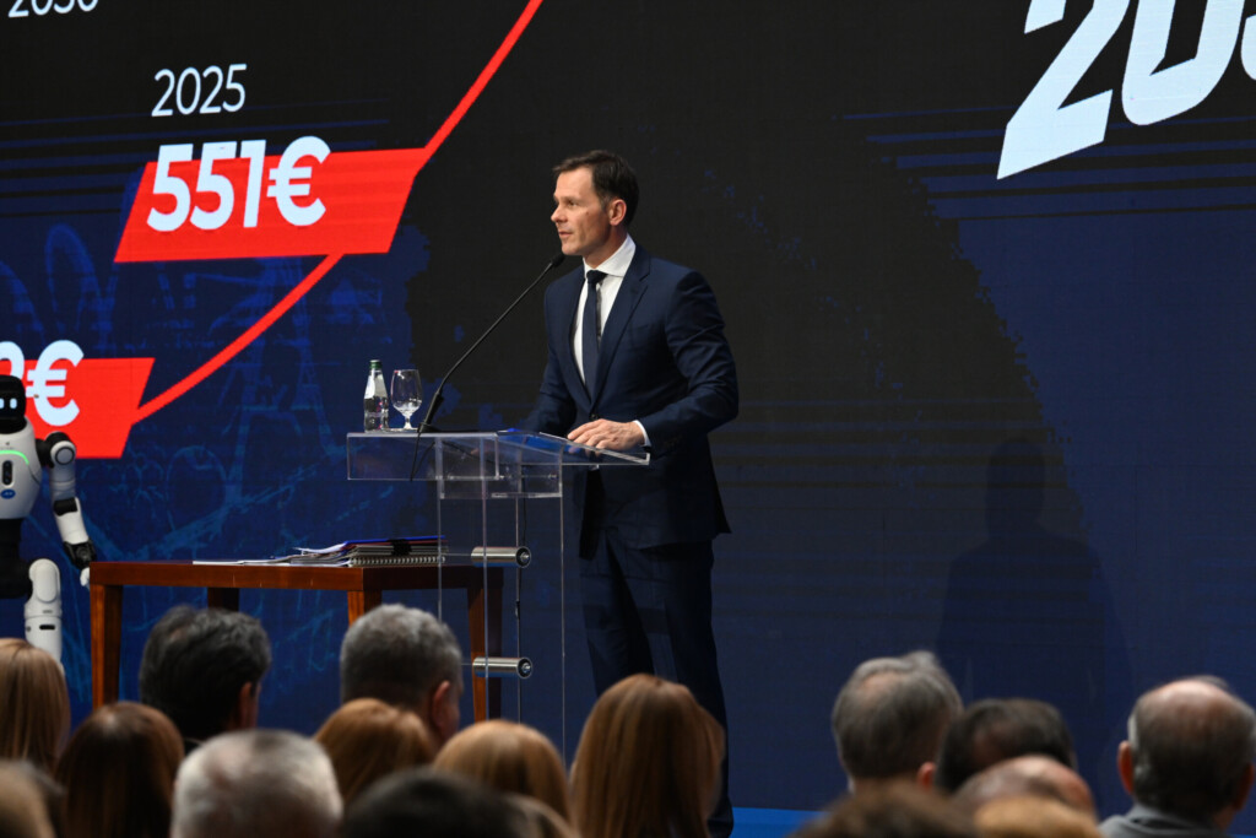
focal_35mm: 200
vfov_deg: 6.9
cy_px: 419
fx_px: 6978
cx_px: 628
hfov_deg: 10.3
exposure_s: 1/160
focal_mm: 200
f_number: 8
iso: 3200
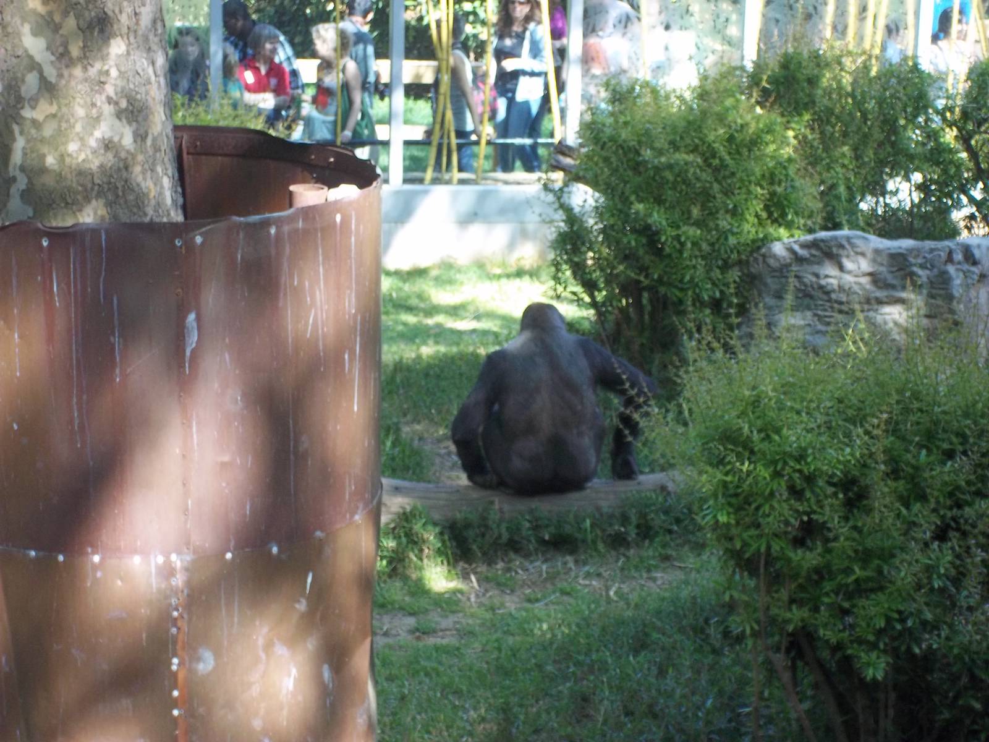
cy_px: 371
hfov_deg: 18.2
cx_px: 494
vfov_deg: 13.7
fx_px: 3086
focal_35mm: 108
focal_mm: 19.5
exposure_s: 1/80
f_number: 5.6
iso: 160
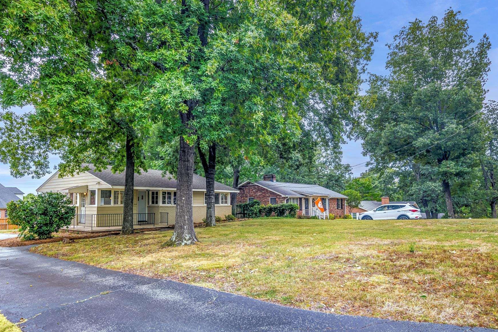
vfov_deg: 53.0
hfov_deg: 73.6
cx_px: 226
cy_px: 187
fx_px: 332
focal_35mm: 24
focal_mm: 14
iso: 200
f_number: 7.1
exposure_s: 1/60
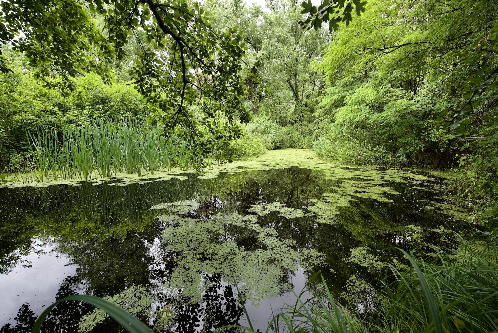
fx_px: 194
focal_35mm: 14
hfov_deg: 104.2
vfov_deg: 81.3
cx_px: 249
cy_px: 166
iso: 200
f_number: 9
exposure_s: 1/40
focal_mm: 14
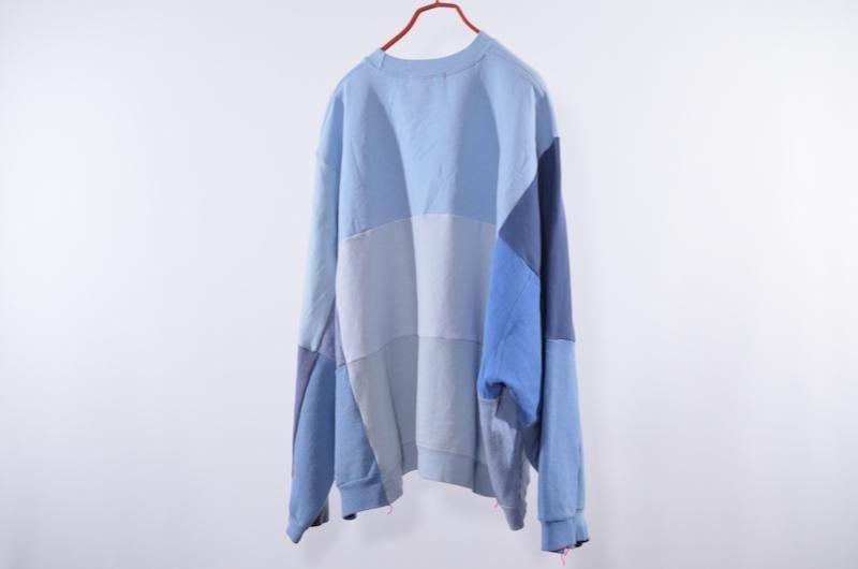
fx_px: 1427
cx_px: 429
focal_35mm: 60
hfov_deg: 33.5
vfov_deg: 22.5
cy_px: 284
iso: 800
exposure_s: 1/80
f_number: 4
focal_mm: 40
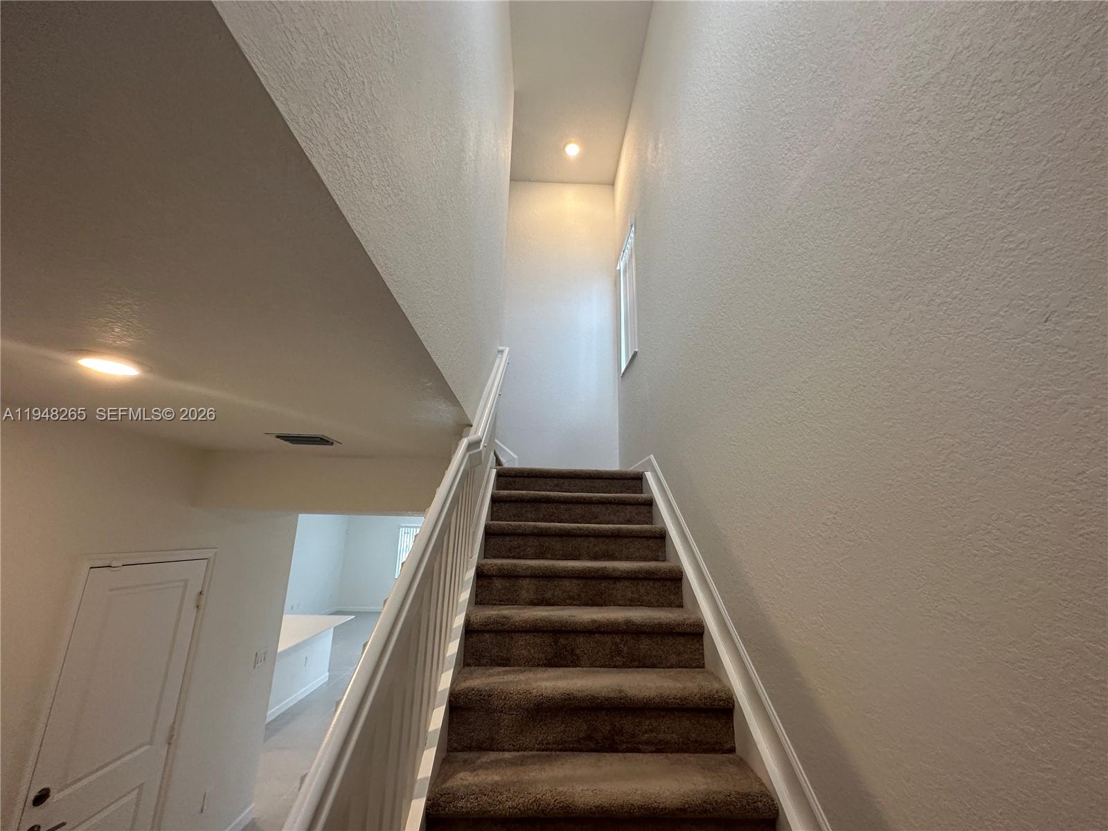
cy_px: 416
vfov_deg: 85.7
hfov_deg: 102.1
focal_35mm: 14
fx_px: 448
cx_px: 554
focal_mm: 2.22
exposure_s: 1/120
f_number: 2.2
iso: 200
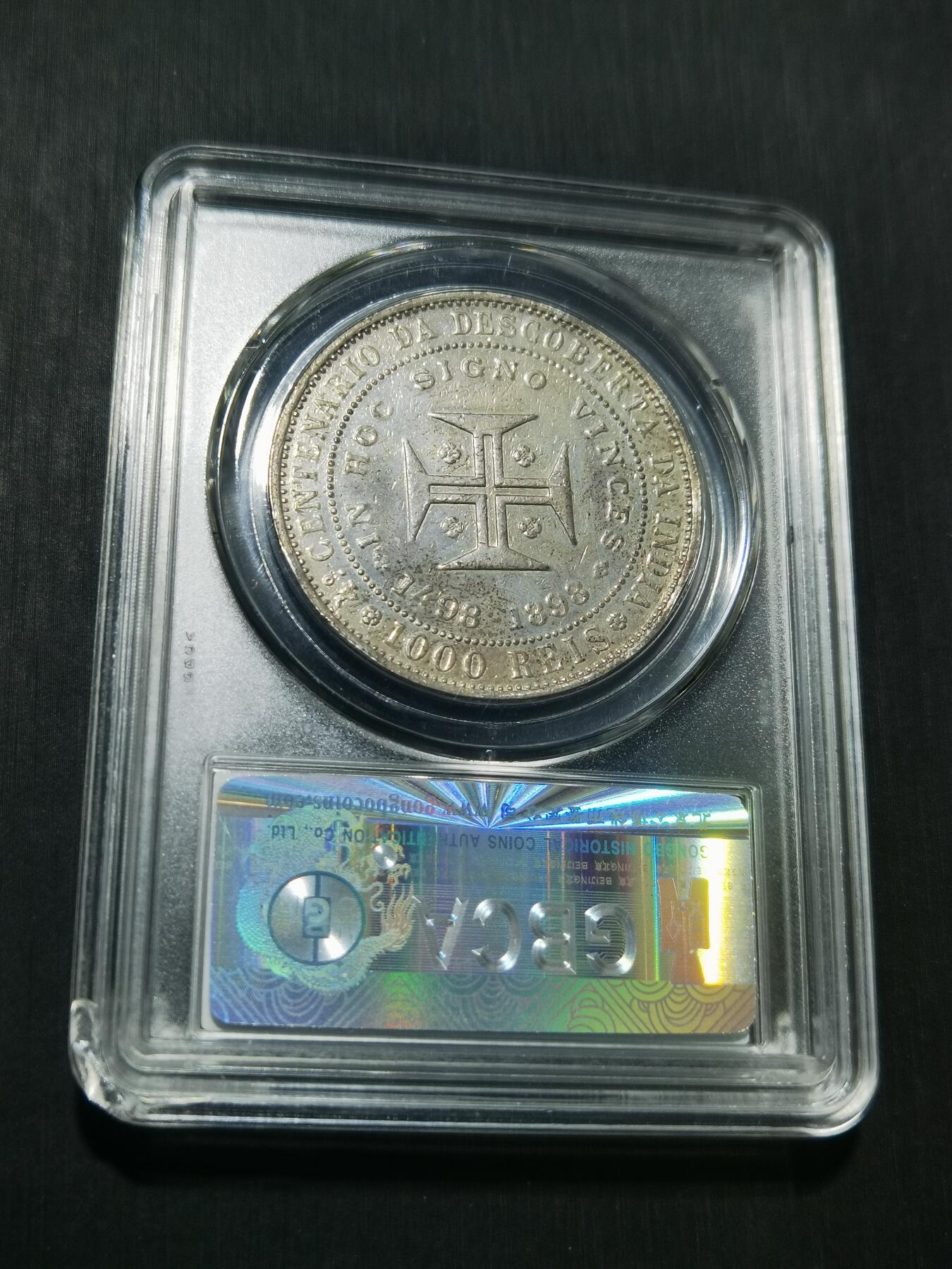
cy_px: 634
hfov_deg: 30.3
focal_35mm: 48
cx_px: 476
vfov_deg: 39.7
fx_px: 1760
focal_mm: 6.67
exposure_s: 1/100
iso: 80
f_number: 1.9
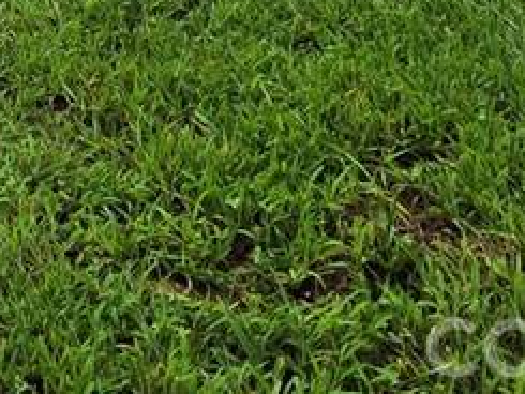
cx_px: -189
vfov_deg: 14.2
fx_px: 1032
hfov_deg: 24.3
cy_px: -563
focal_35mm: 68
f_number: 1.9
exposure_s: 1/616
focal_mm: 2.2
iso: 40
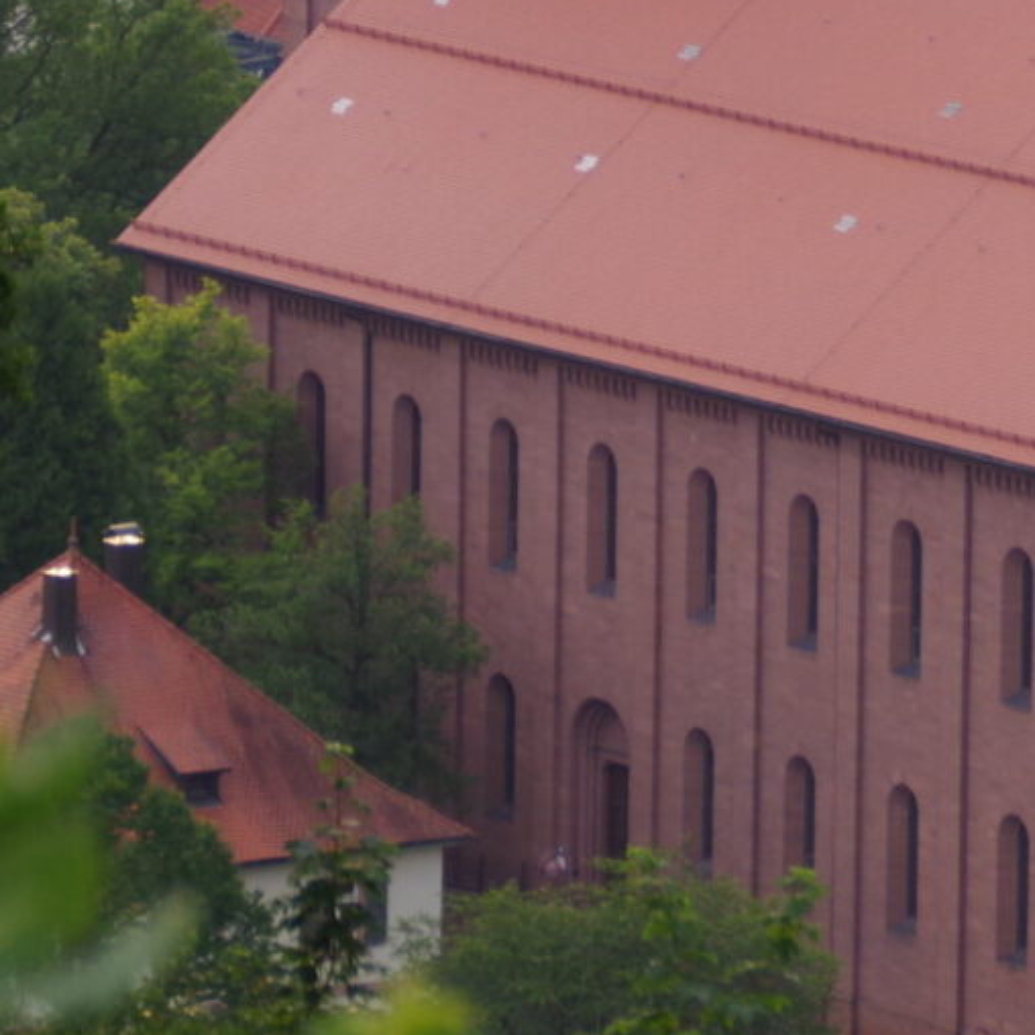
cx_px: 1076
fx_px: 16305
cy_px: -71
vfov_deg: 3.6
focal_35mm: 482
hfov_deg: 3.6
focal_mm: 100
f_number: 5.6
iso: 400
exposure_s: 1/125
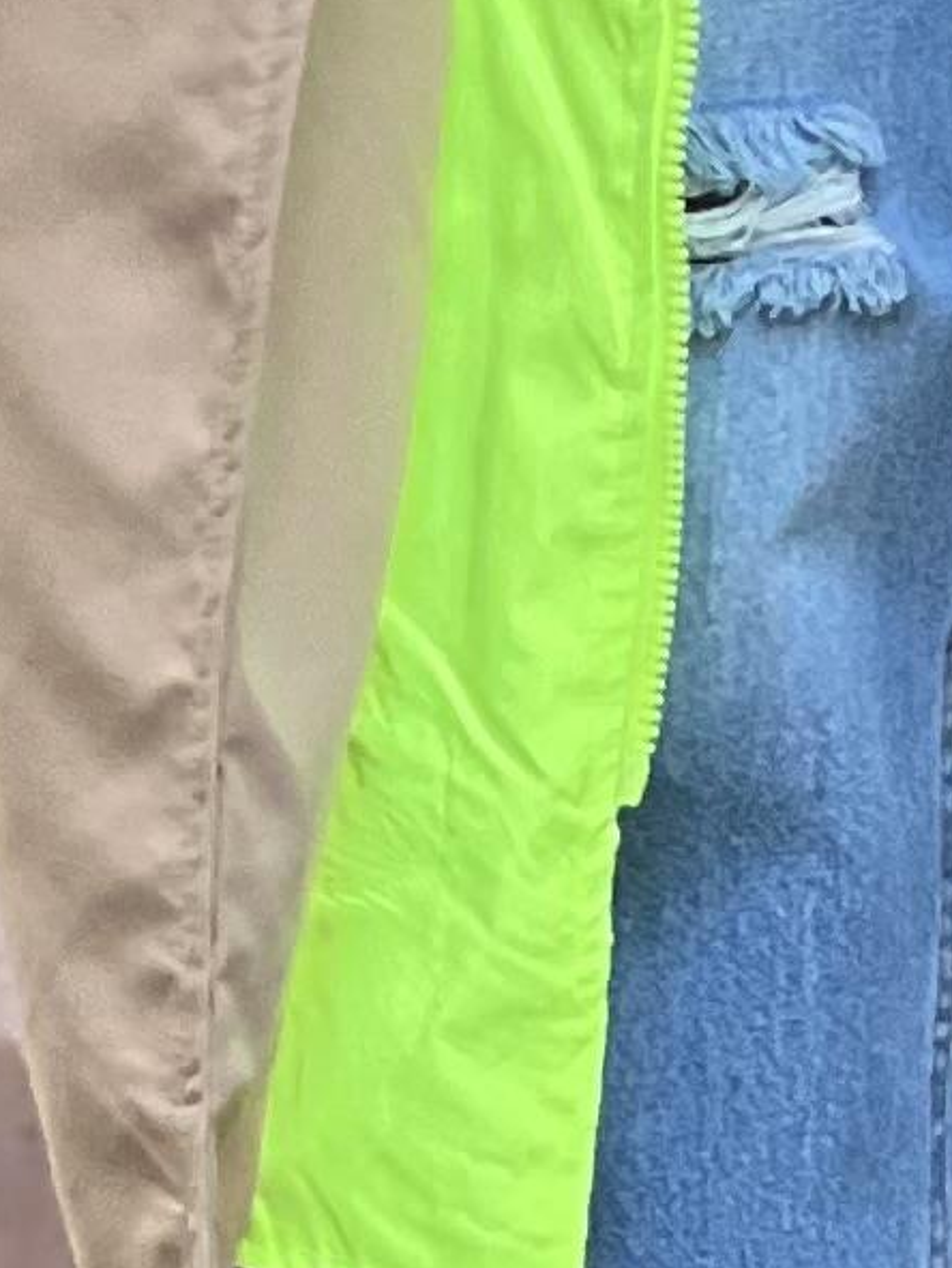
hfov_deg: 2.8
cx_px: 1171
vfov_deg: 3.7
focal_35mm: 525
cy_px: -1251
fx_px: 19230
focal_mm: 9
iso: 125
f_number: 2.8
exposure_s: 1/121
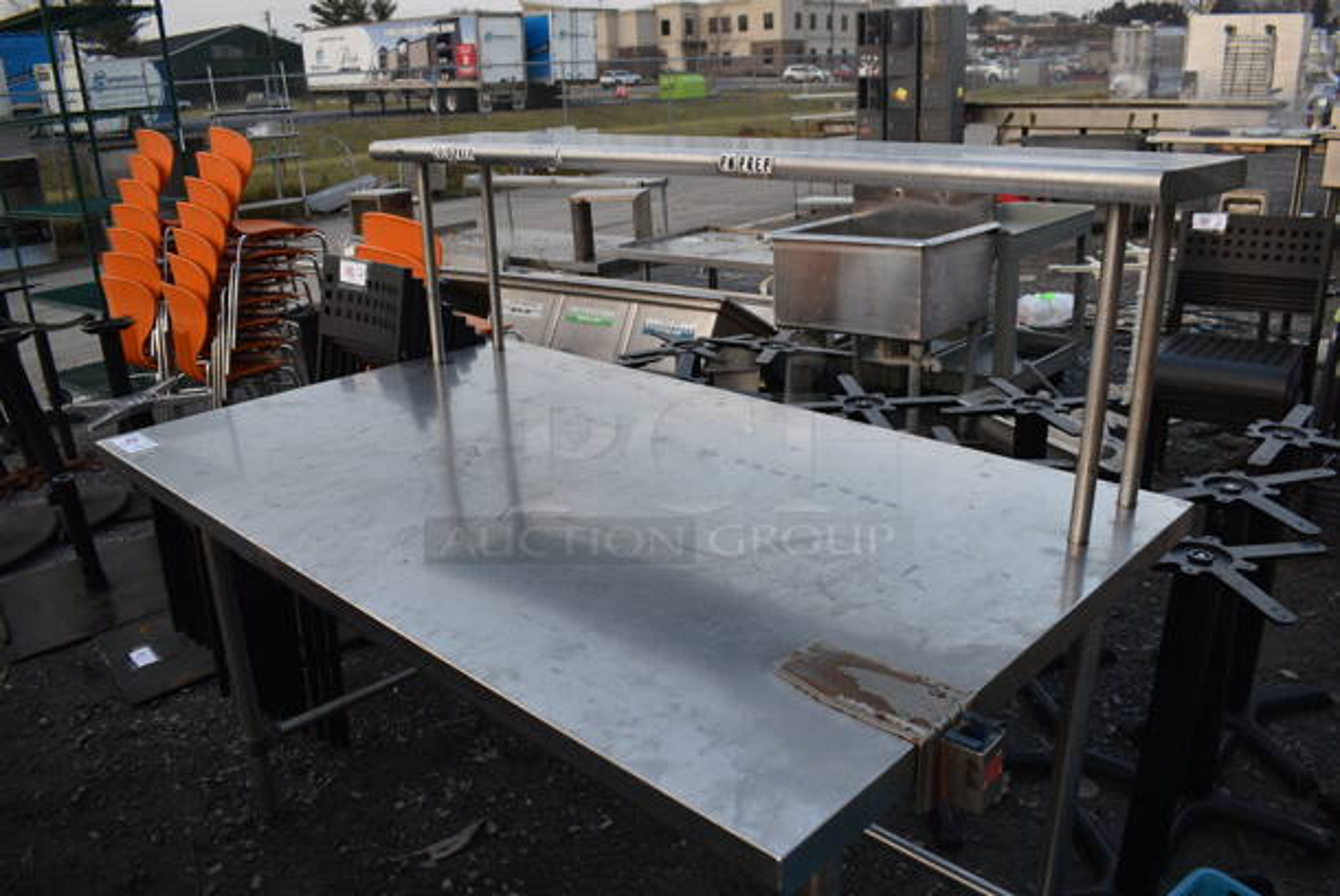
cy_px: 448
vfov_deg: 48.0
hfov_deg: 67.3
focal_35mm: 27
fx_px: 1006
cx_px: 670
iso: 200
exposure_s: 1/160
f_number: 5.6
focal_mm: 18
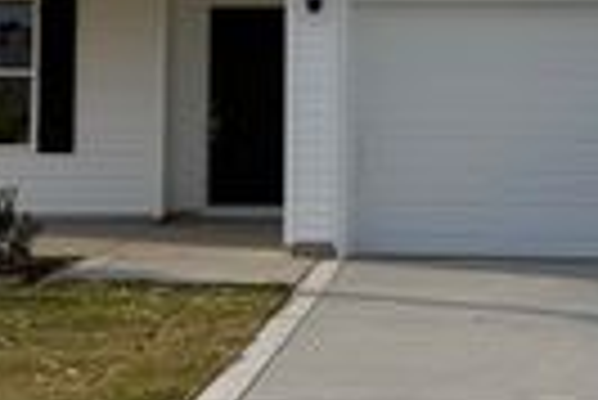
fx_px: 1563
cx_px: 369
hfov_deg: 21.6
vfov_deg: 14.3
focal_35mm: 94
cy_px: -29
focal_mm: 6.76
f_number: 1.78
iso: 80
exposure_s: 1/5714
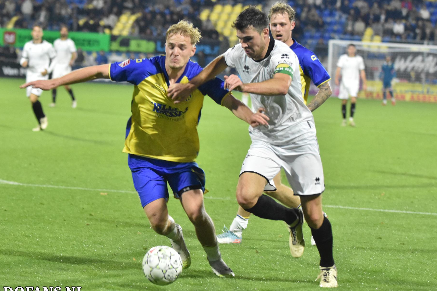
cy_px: 145
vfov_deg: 8.9
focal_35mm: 155
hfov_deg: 13.2
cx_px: 209
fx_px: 1881
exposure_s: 1/500
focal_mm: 98
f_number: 2.8
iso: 2500
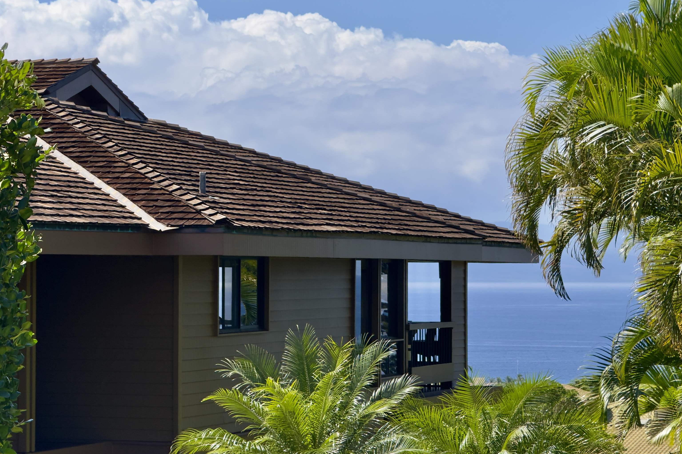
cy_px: 240
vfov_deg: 11.0
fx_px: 2368
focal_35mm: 125
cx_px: 341
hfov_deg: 16.4
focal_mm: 15.66
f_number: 2.8
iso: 50
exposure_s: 1/1395
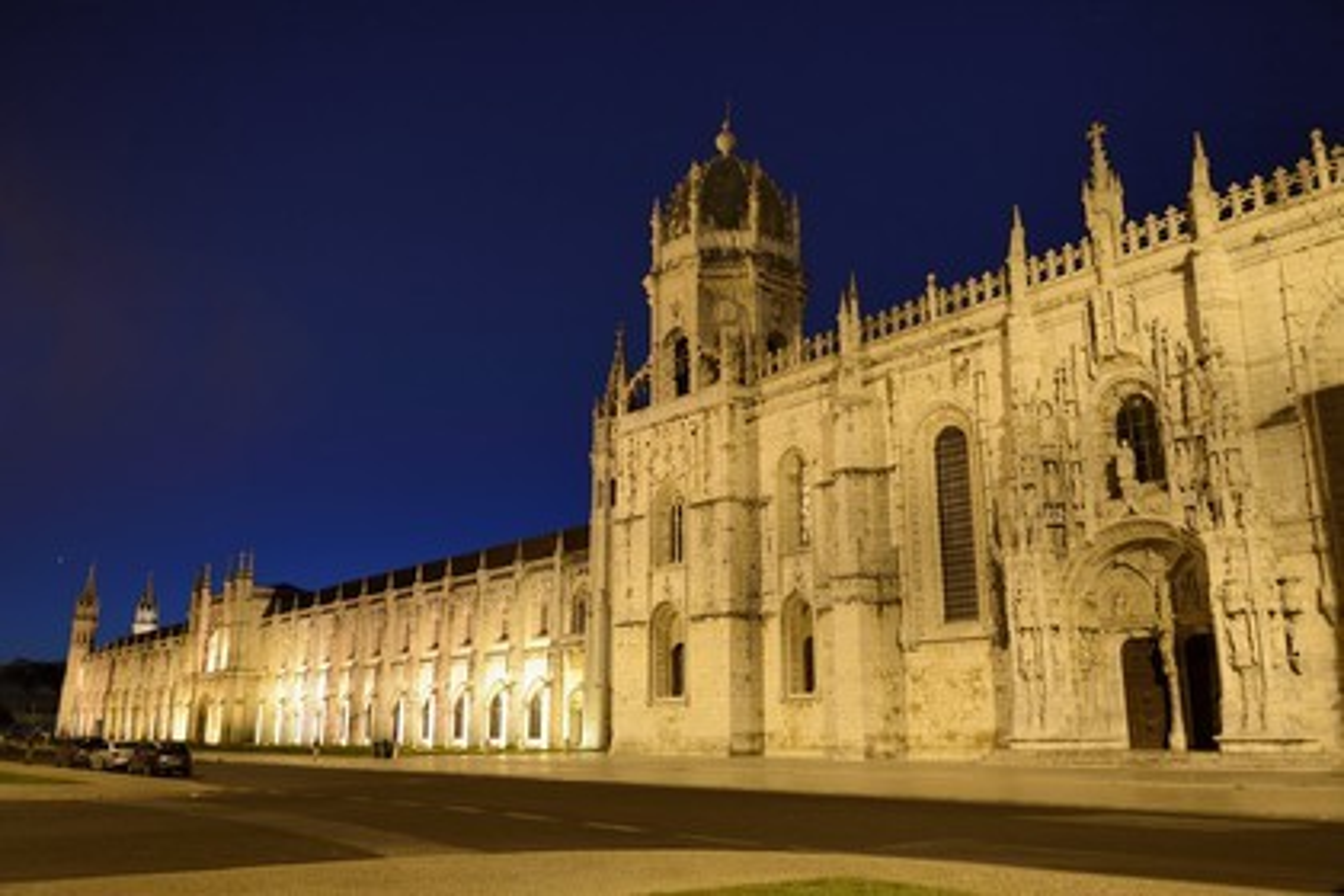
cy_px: 448
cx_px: 672
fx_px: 1157
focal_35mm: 31
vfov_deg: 42.3
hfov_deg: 60.3
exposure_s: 1/15
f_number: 3.2
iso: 1600
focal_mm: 31
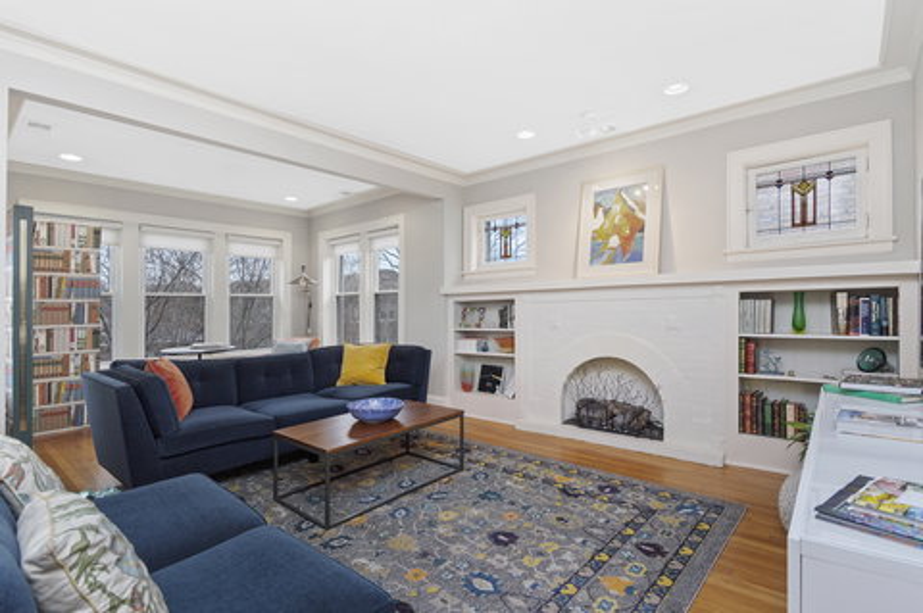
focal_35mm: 17
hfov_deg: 92.5
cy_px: 306
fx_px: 442
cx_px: 462
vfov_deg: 69.5
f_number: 8
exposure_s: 1/50
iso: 200
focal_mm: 11.5
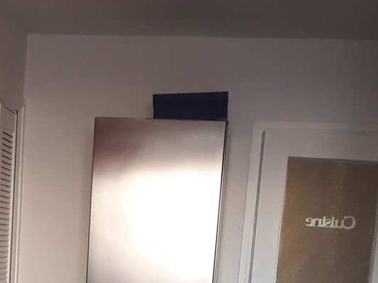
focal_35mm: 82
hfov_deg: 23.5
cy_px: 381
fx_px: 895
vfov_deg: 16.8
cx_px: 72
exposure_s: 1/33
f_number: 1.9
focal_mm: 3.6
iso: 125
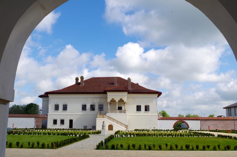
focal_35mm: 39
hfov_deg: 49.6
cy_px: 78
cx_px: 118
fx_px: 256
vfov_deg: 34.1
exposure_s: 1/180
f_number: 14
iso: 200
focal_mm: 26.25
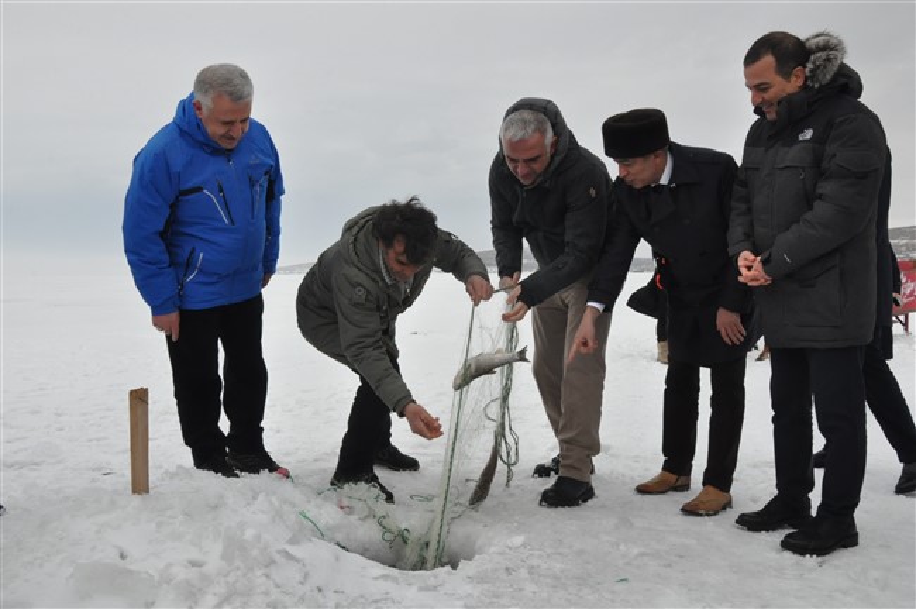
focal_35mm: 33
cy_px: 304
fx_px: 839
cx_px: 458
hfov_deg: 57.3
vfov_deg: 39.9
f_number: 16
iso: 1250
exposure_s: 1/1000
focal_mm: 22
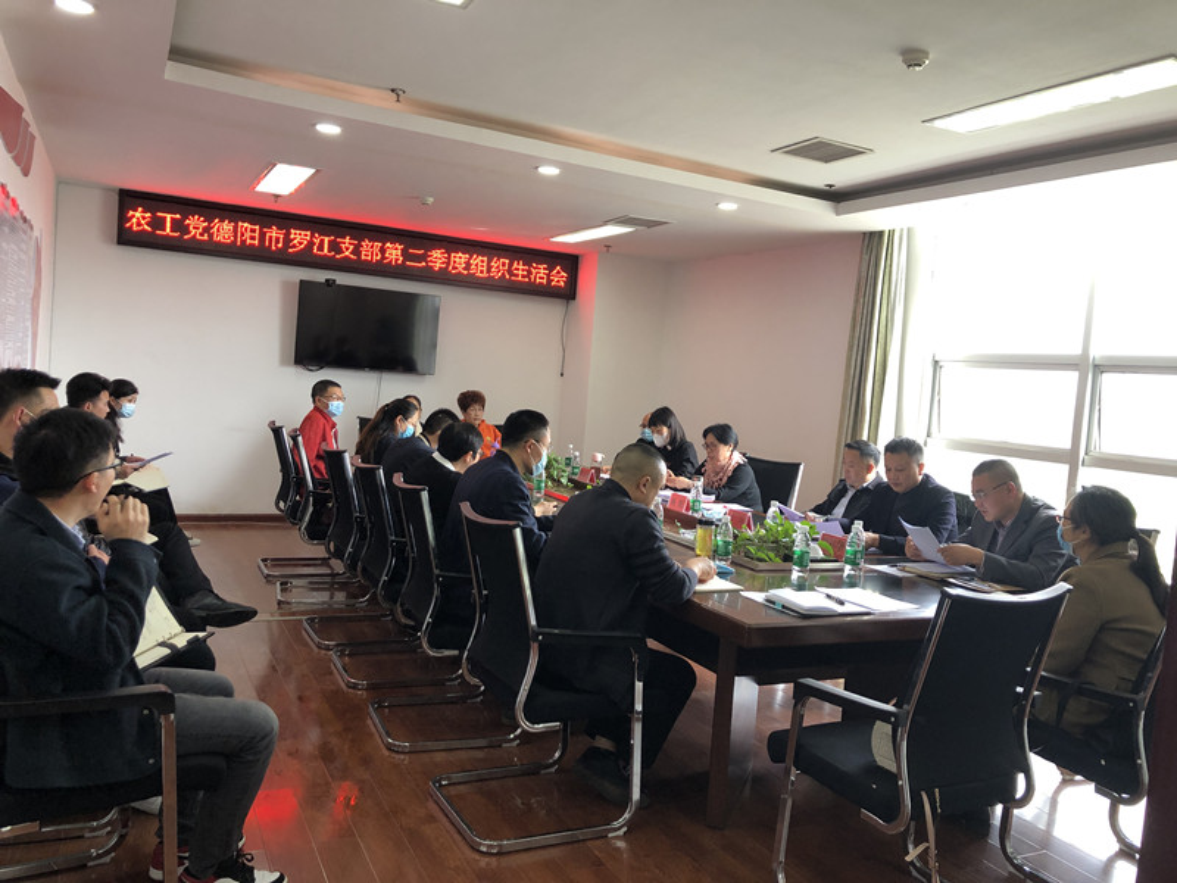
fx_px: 952
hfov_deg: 63.4
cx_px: 588
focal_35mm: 28
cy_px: 442
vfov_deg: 49.7
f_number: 1.8
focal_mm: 3.99
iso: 32
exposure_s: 1/25
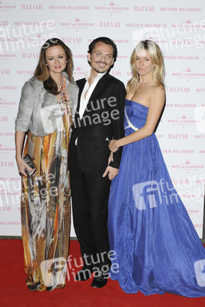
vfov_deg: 35.0
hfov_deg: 23.8
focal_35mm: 57
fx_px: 486
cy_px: 154
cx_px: 102
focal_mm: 38
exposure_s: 1/160
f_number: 5.6
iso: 400
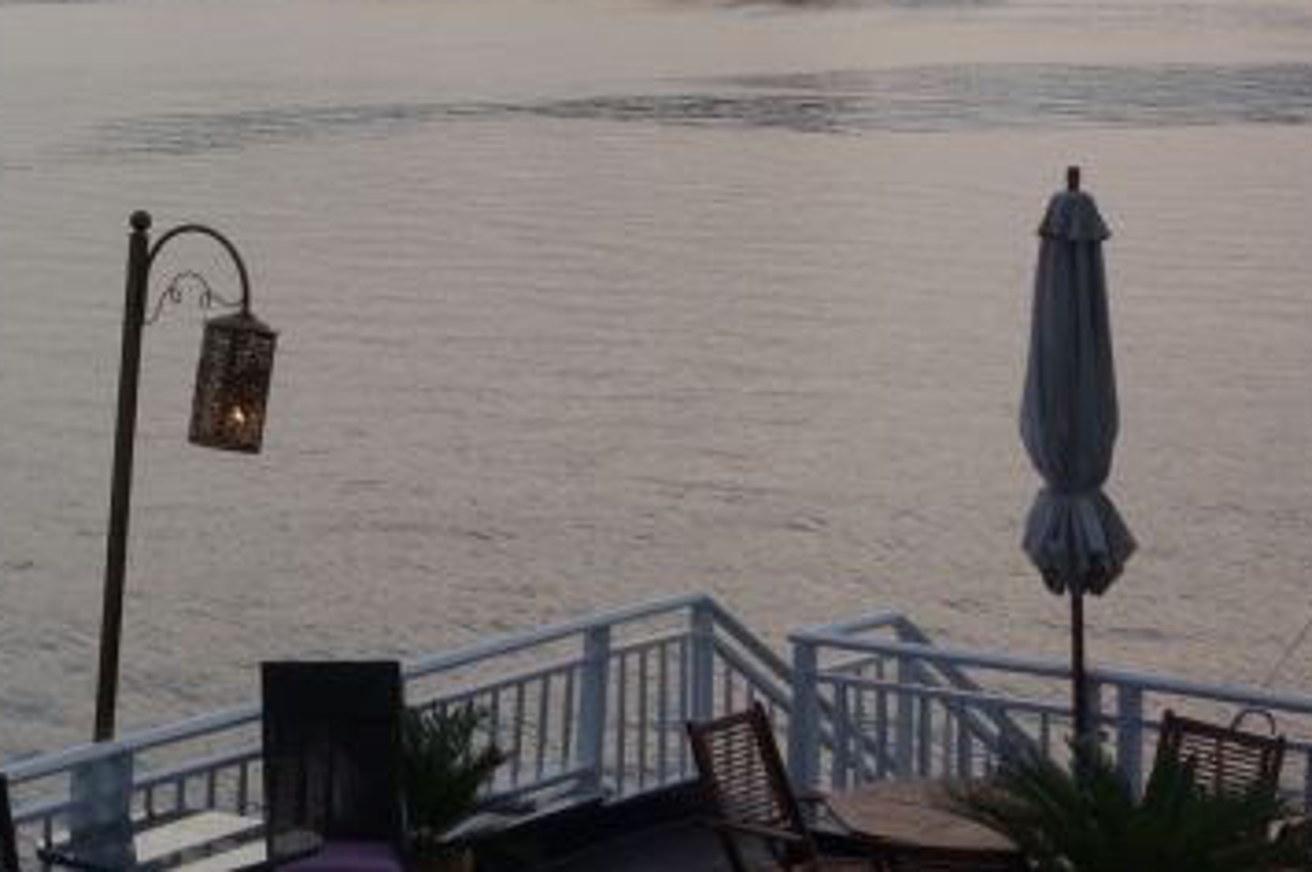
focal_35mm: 97
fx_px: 3532
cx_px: -115
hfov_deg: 20.1
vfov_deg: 13.8
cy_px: -105
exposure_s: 1/100
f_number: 5
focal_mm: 15.82
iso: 125
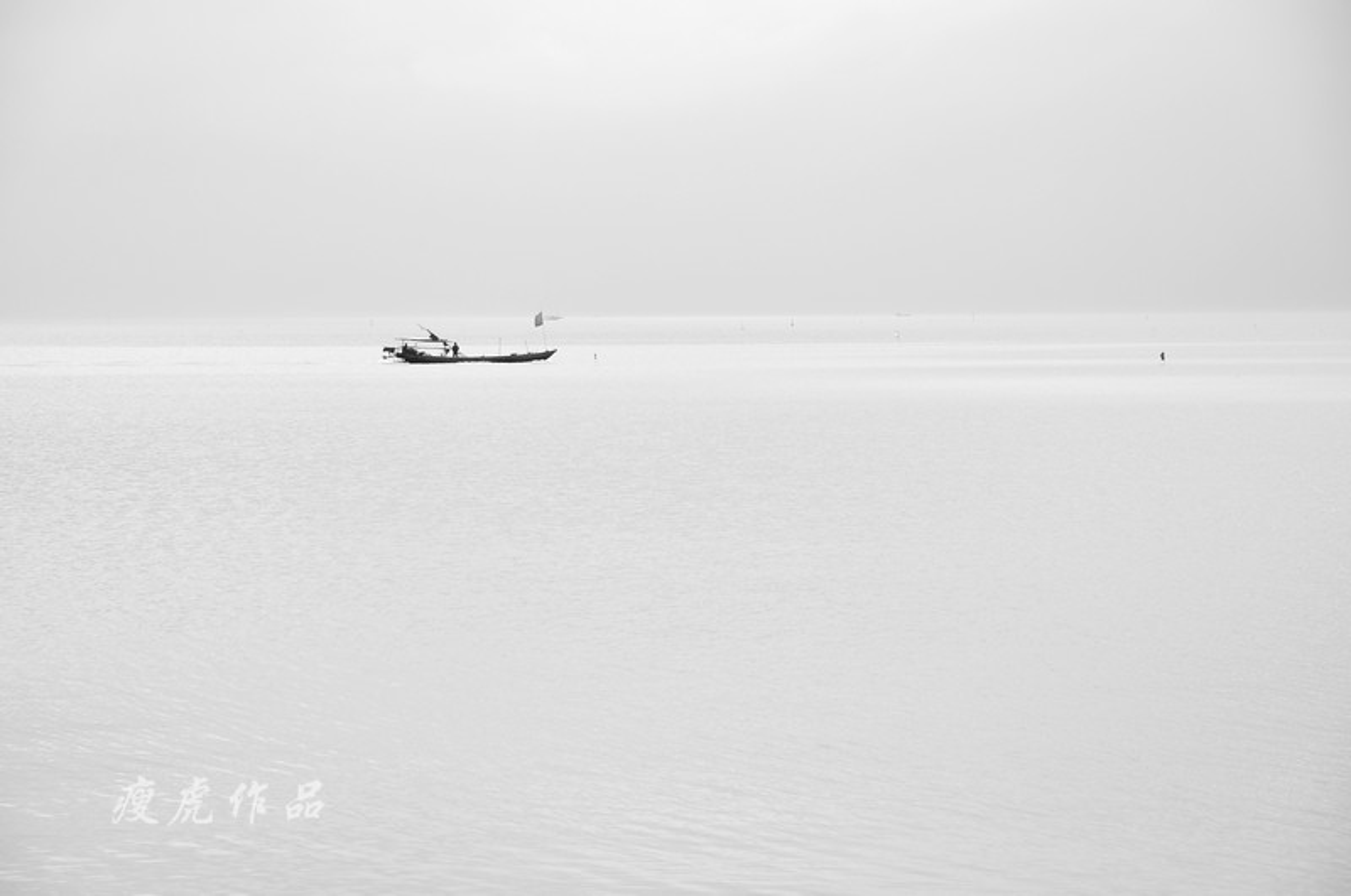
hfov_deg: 16.1
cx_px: 676
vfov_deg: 10.7
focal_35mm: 128
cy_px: 448
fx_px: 4778
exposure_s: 1/640
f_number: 7.1
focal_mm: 85
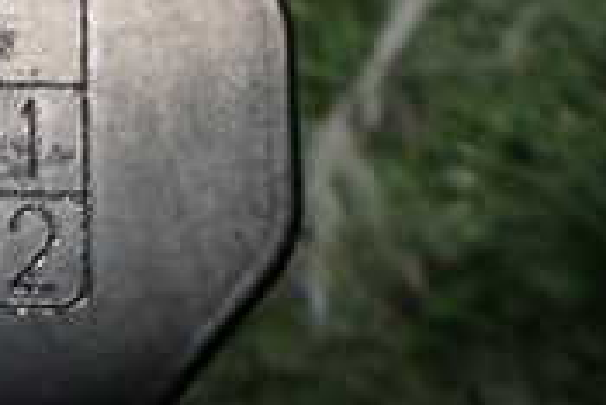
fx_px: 1803
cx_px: -277
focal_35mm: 107
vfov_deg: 12.7
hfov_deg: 17.4
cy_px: 24
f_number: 2.3
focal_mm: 5.4
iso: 800
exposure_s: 1/80
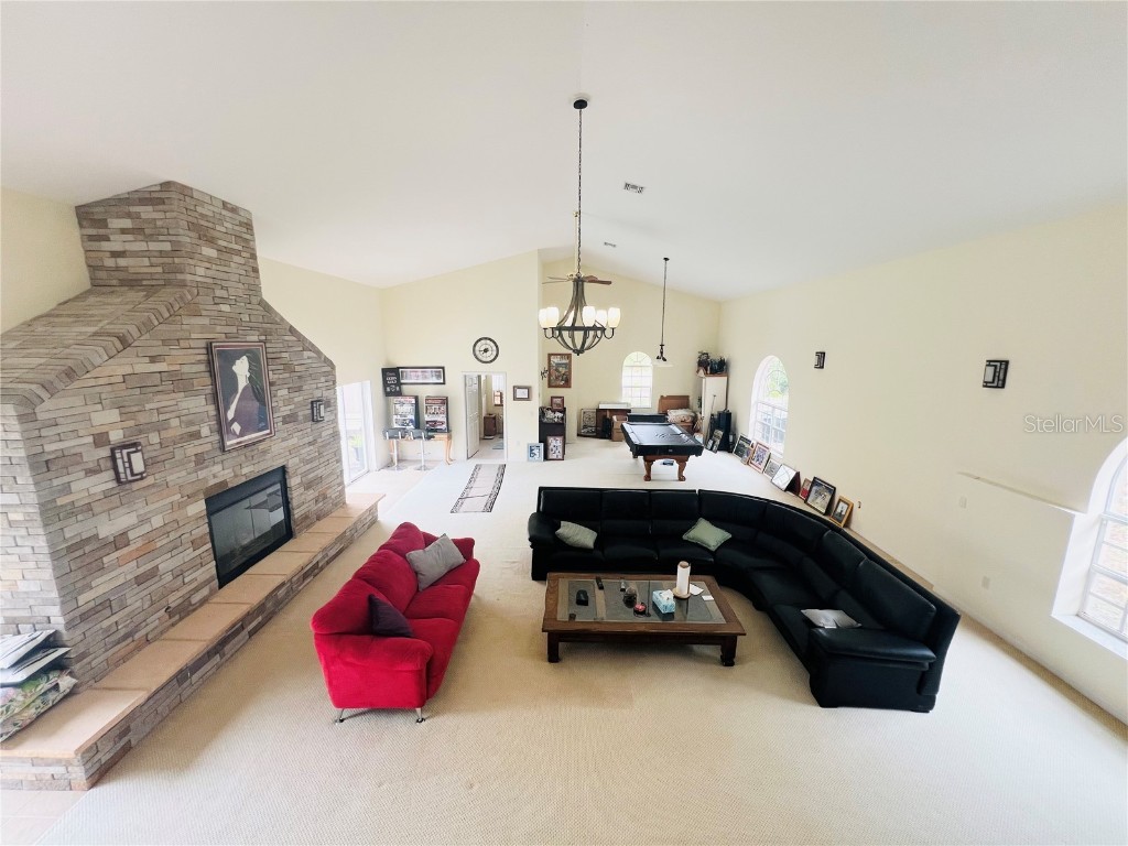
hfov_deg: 106.2
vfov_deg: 89.9
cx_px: 564
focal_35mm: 13
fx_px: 424
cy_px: 423
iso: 80
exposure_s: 1/99
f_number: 1.8
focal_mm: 1.57
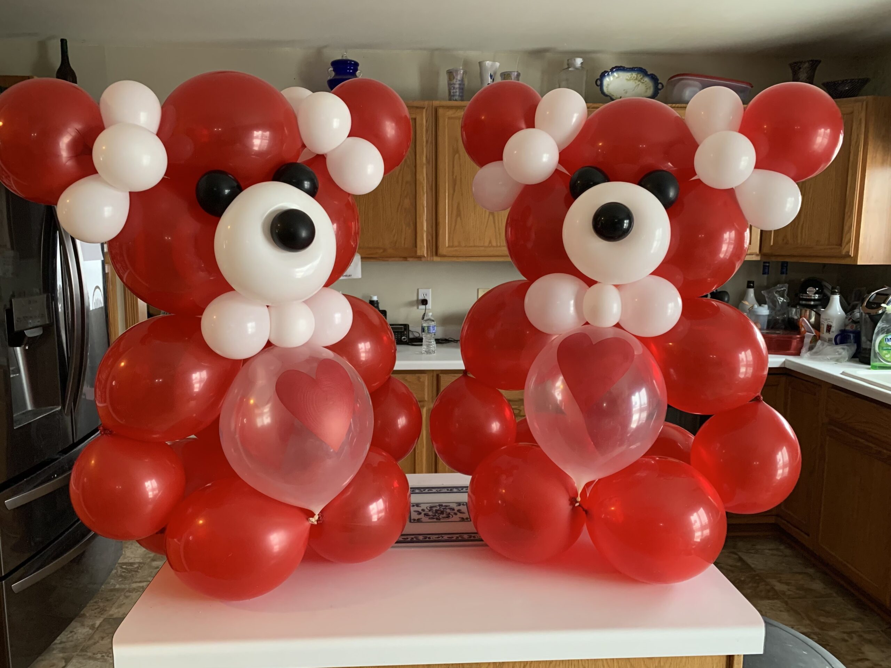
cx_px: 446
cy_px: 334
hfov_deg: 67.3
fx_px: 669
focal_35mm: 26
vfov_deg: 53.1
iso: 250
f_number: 1.8
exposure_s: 1/60
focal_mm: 4.25
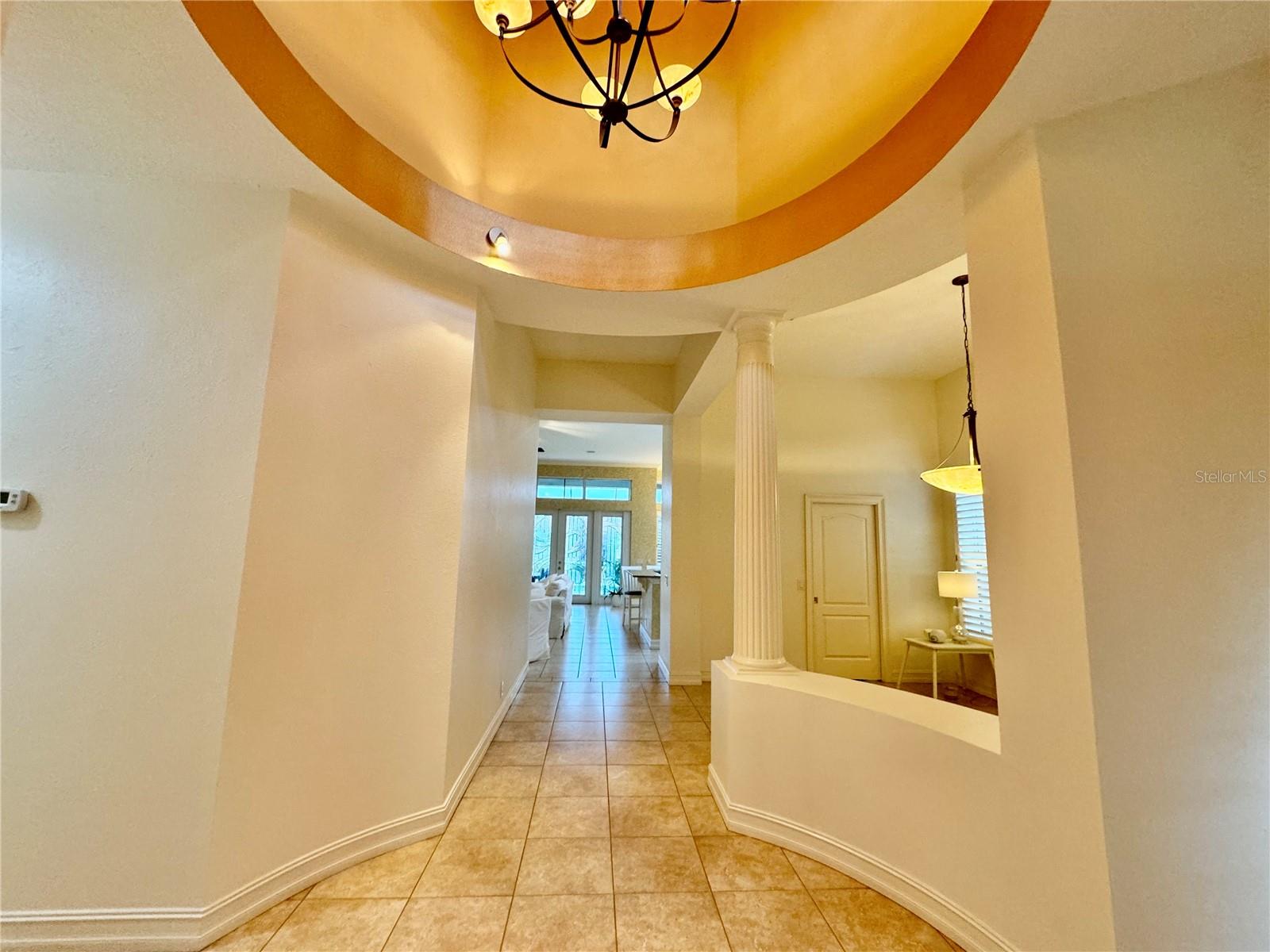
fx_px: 514
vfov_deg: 85.7
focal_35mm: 14
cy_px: 476
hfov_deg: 102.1
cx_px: 635
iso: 200
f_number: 2.2
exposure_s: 1/60
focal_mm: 2.22
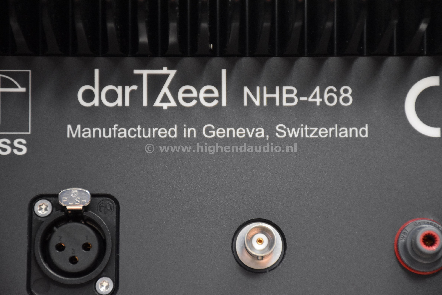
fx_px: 2578
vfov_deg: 6.5
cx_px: 221
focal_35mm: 210
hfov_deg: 9.8
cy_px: 148
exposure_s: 1/40
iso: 3200
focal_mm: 140
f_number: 5.6
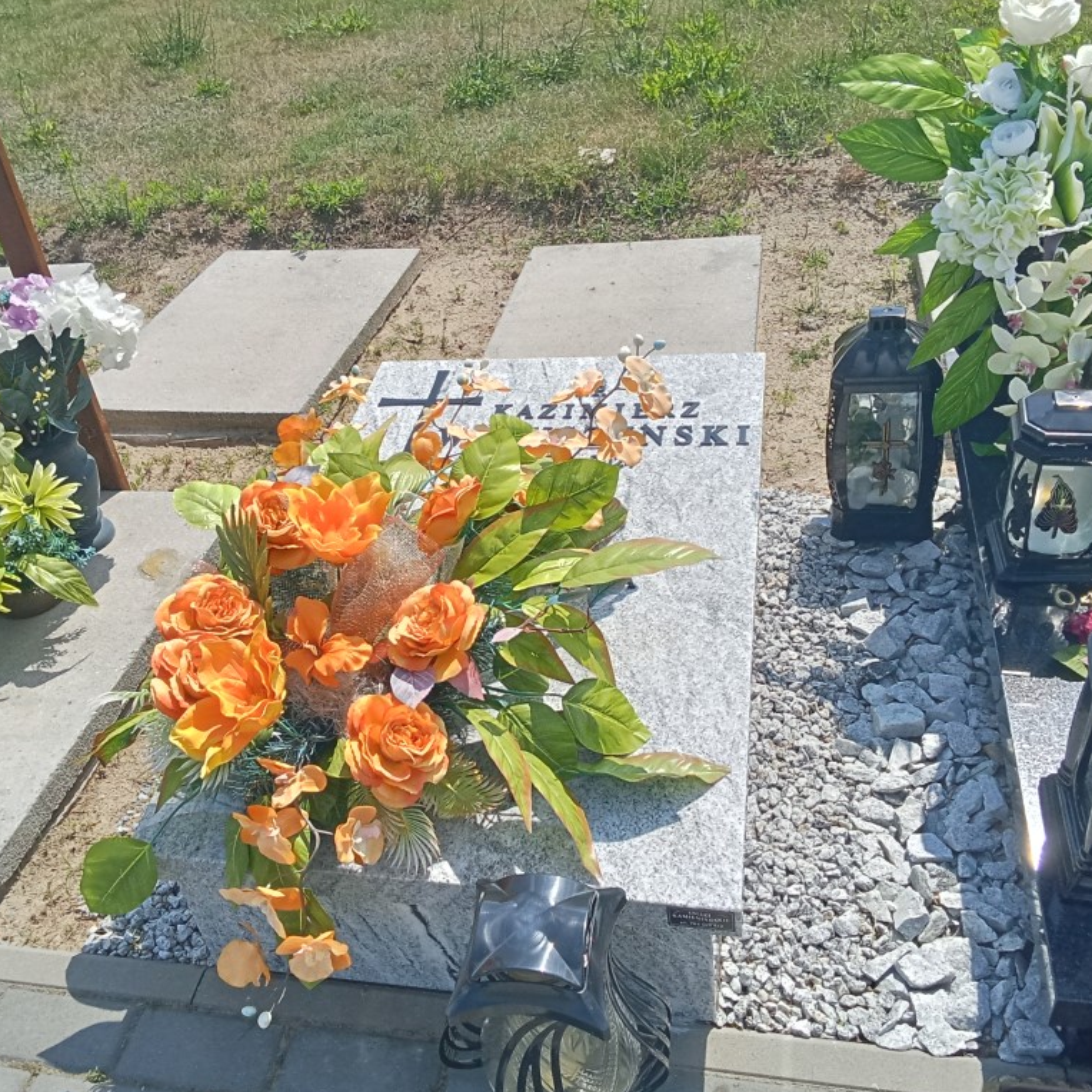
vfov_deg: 51.1
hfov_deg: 51.0
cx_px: 495
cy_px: 547
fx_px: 1142
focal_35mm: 32
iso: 101
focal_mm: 2.79
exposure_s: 1/1901
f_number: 2
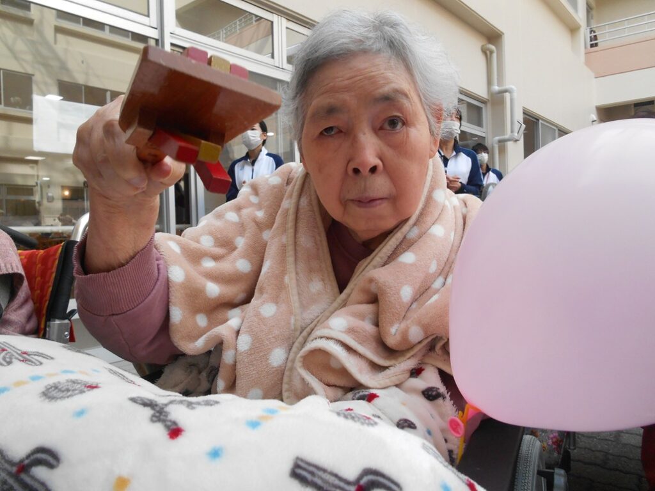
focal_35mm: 26
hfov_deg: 67.3
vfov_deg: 53.1
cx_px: 328
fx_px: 492
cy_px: 246
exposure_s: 1/250
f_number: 3.4
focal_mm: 4.7
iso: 220
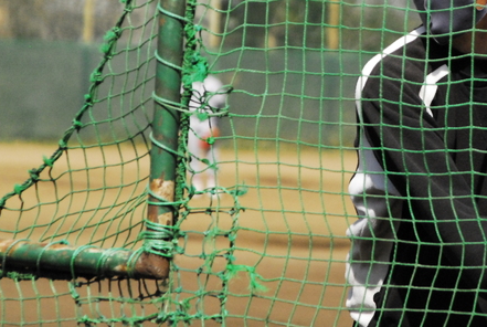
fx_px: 6274
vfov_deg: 3.0
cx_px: 390
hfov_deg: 4.4
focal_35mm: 463
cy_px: 73
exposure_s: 1/4000
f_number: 6
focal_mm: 185
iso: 1600
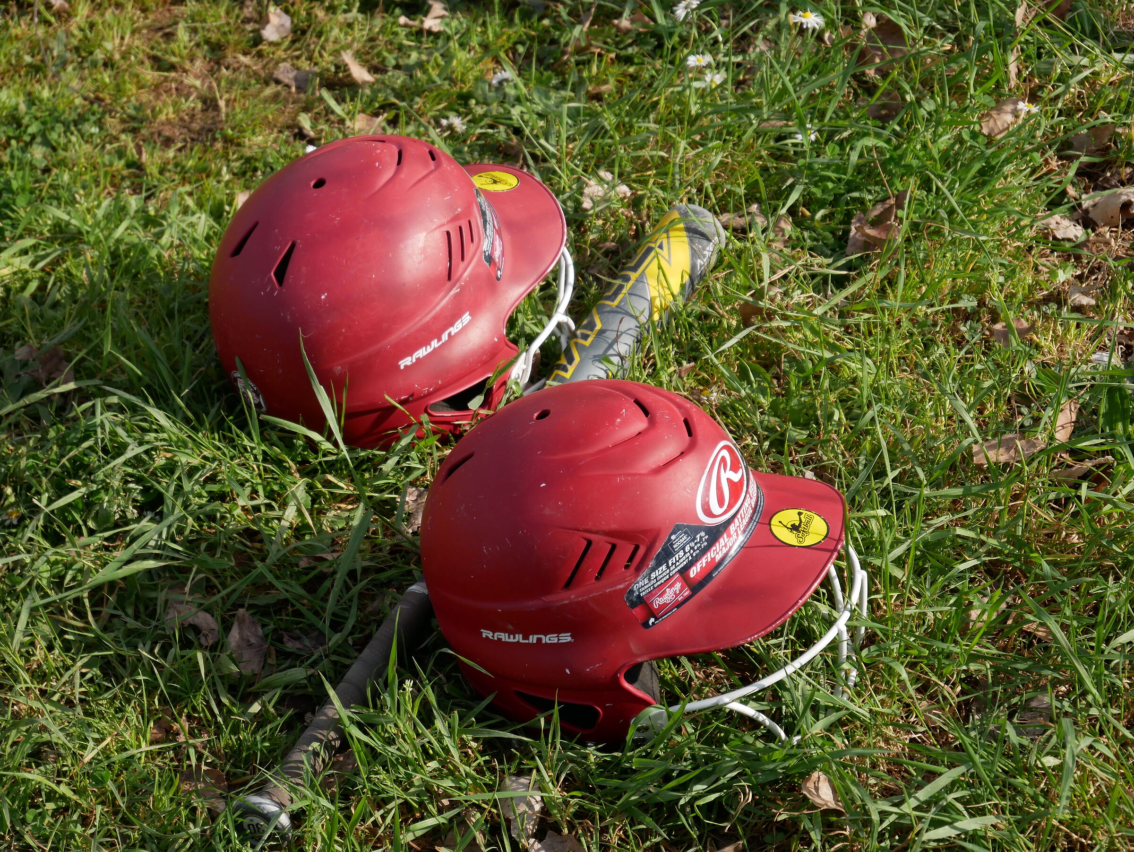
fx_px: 3015
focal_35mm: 92
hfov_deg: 21.3
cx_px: 567
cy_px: 426
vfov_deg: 16.1
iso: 200
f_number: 5.6
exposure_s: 1/800
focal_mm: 46
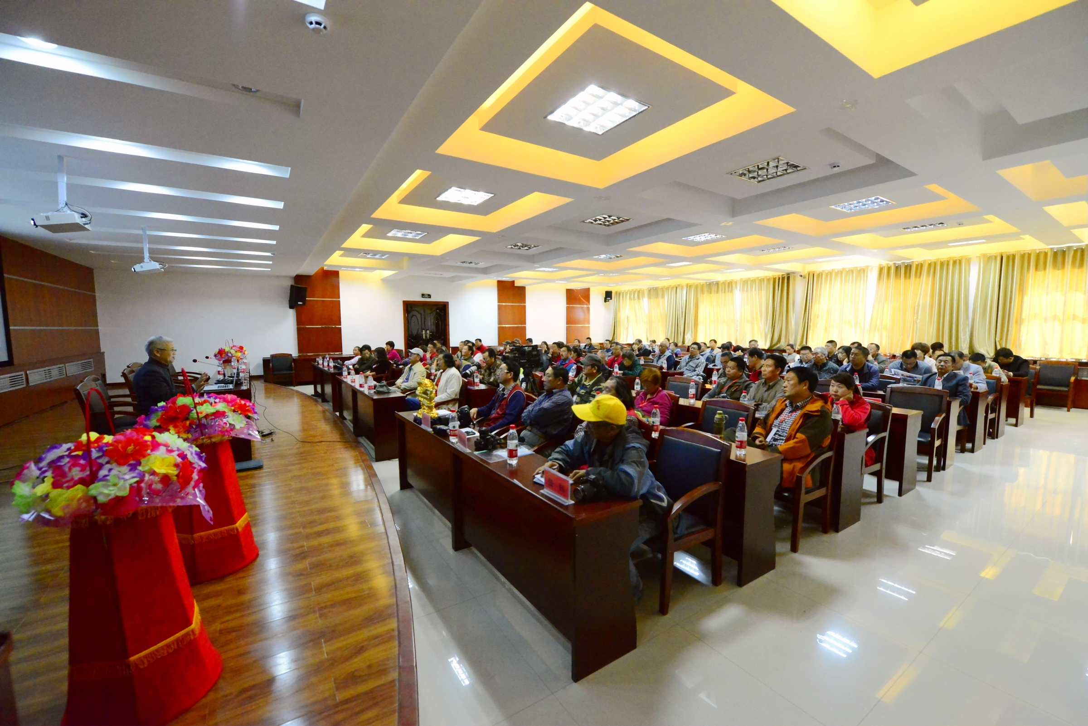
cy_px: 363
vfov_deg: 81.3
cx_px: 544
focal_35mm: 14
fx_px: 423
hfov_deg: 104.2
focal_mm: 14
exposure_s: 1/160
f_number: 4.5
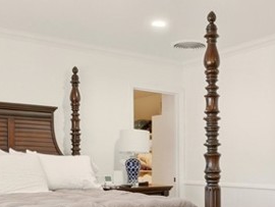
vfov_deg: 28.0
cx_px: 203
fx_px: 406
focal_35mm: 51
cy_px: 169
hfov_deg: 36.7
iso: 320
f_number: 6.3
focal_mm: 14
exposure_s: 1/250
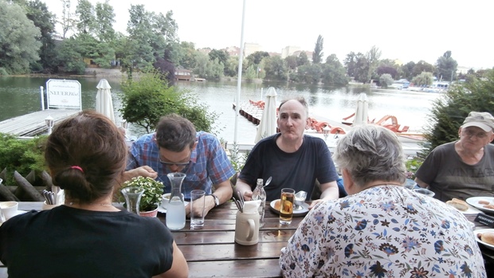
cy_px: 151
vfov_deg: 42.9
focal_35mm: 27
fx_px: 354
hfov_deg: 69.8
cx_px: 241
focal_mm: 4.2
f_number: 3
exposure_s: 1/100
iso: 100
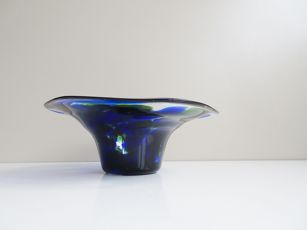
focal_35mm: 24
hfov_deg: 71.6
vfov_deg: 56.8
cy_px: 115
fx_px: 213
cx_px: 154
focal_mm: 4.1
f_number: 3.5
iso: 80
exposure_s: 1/30
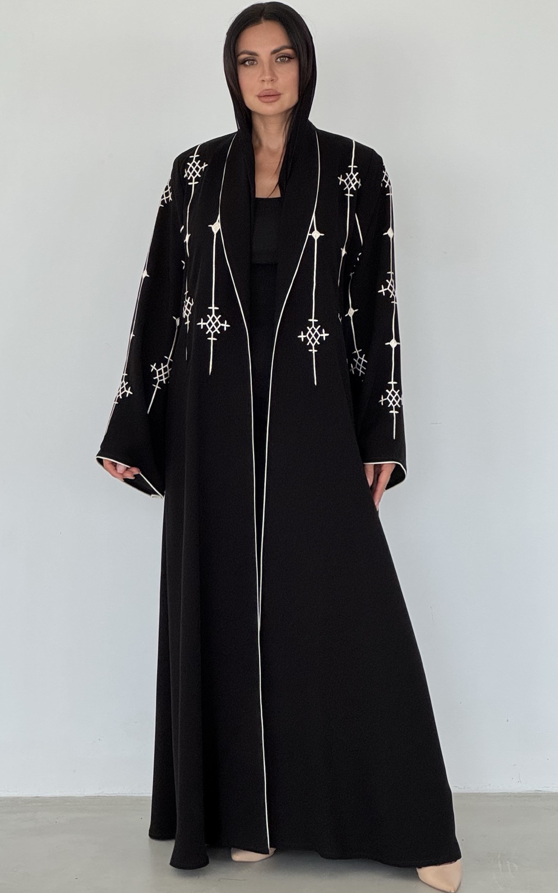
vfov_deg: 25.2
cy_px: 448
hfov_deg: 15.9
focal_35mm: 82
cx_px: 272
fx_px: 1996
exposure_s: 1/99
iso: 160
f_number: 2.8
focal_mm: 9
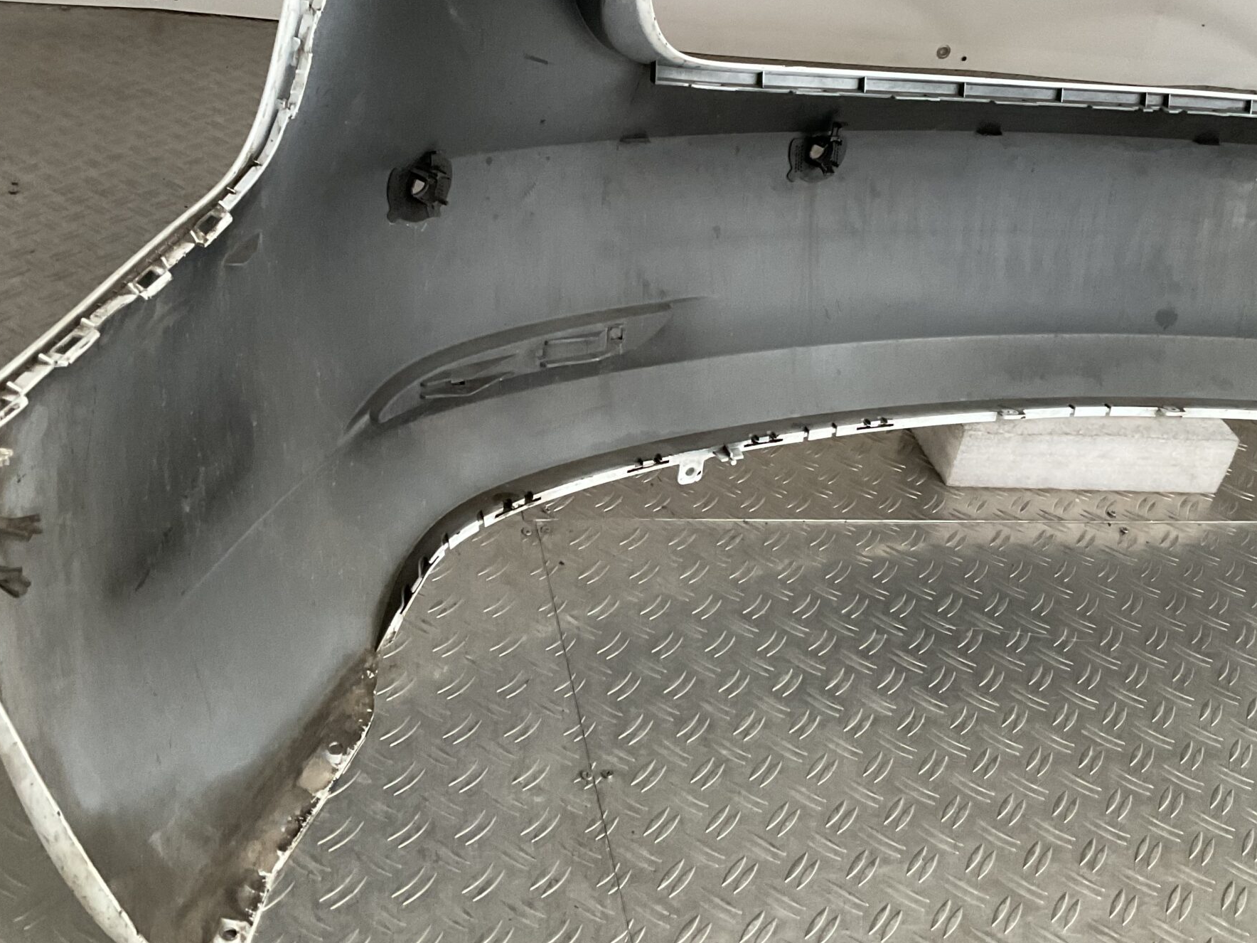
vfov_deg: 34.2
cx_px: 662
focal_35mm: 42
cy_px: 378
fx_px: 1525
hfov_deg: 44.8
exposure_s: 1/60
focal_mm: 3
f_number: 1.8
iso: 200
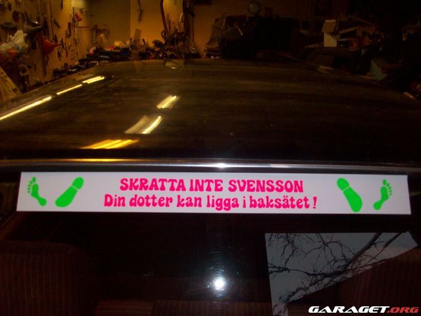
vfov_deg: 41.8
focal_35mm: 34
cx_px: 210
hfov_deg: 54.0
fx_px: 414
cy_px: 158
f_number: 2.8
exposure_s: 1/60
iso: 160
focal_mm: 5.7
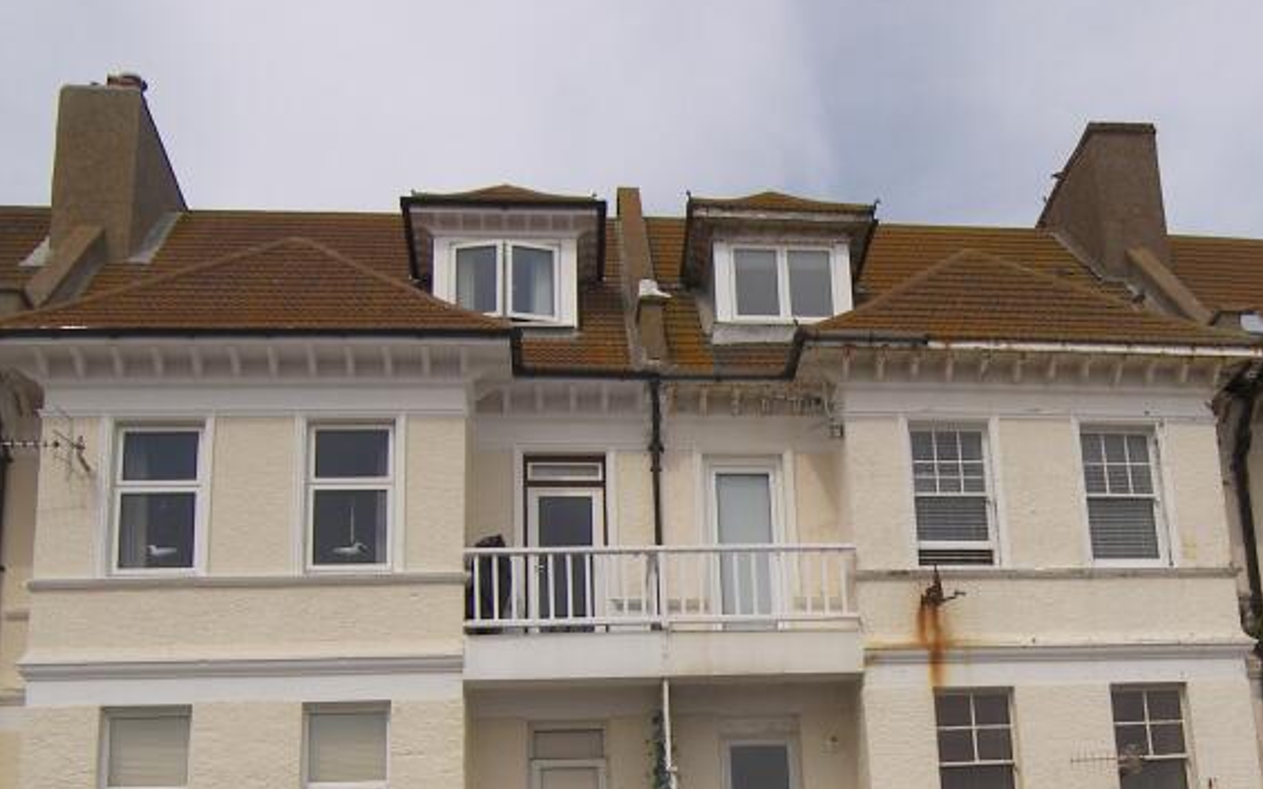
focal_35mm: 48
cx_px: 928
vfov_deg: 26.0
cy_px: 704
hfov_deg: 40.8
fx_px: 1652
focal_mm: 5.3
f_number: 2.8
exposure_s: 1/1250
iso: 50
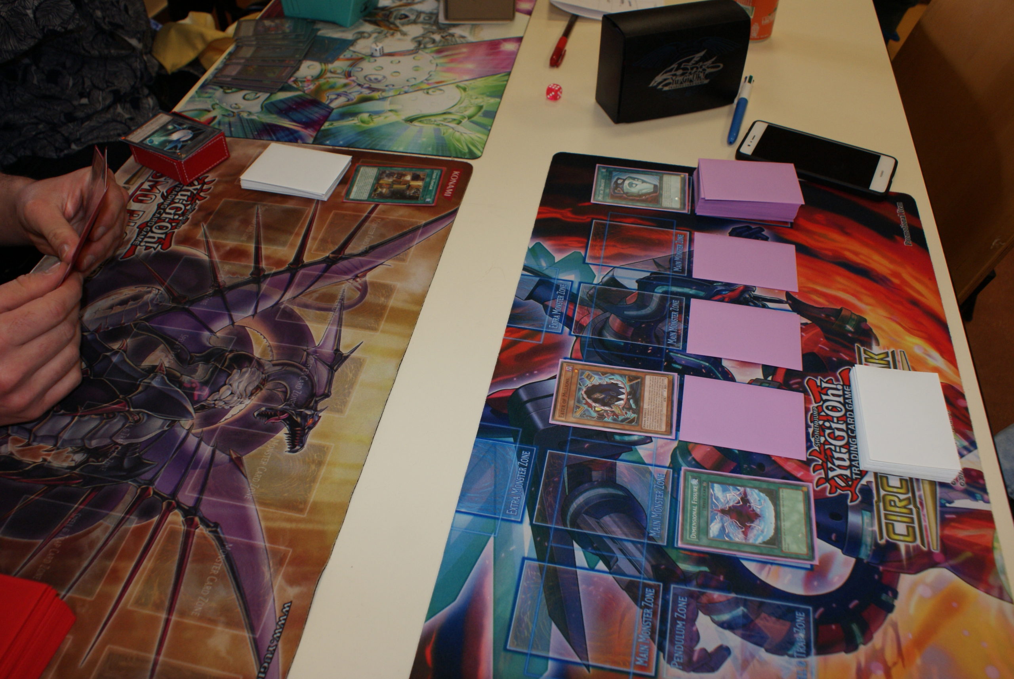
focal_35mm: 30
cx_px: 507
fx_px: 846
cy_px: 340
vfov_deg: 43.7
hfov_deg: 61.9
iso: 400
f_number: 5.6
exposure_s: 1/60
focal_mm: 20
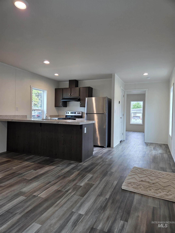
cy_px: 116
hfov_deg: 58.9
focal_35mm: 23
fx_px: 155
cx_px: 88
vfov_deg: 73.9
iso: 80
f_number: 1.8
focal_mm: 5.4
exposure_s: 1/120
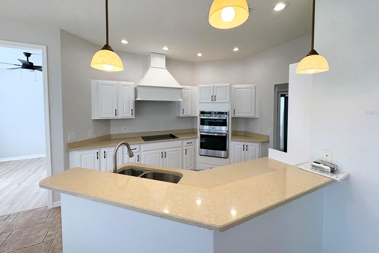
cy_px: 113
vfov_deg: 77.1
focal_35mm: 15
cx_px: 193
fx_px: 158
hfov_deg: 100.4
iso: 80
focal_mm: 2.22
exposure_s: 1/131
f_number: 2.2
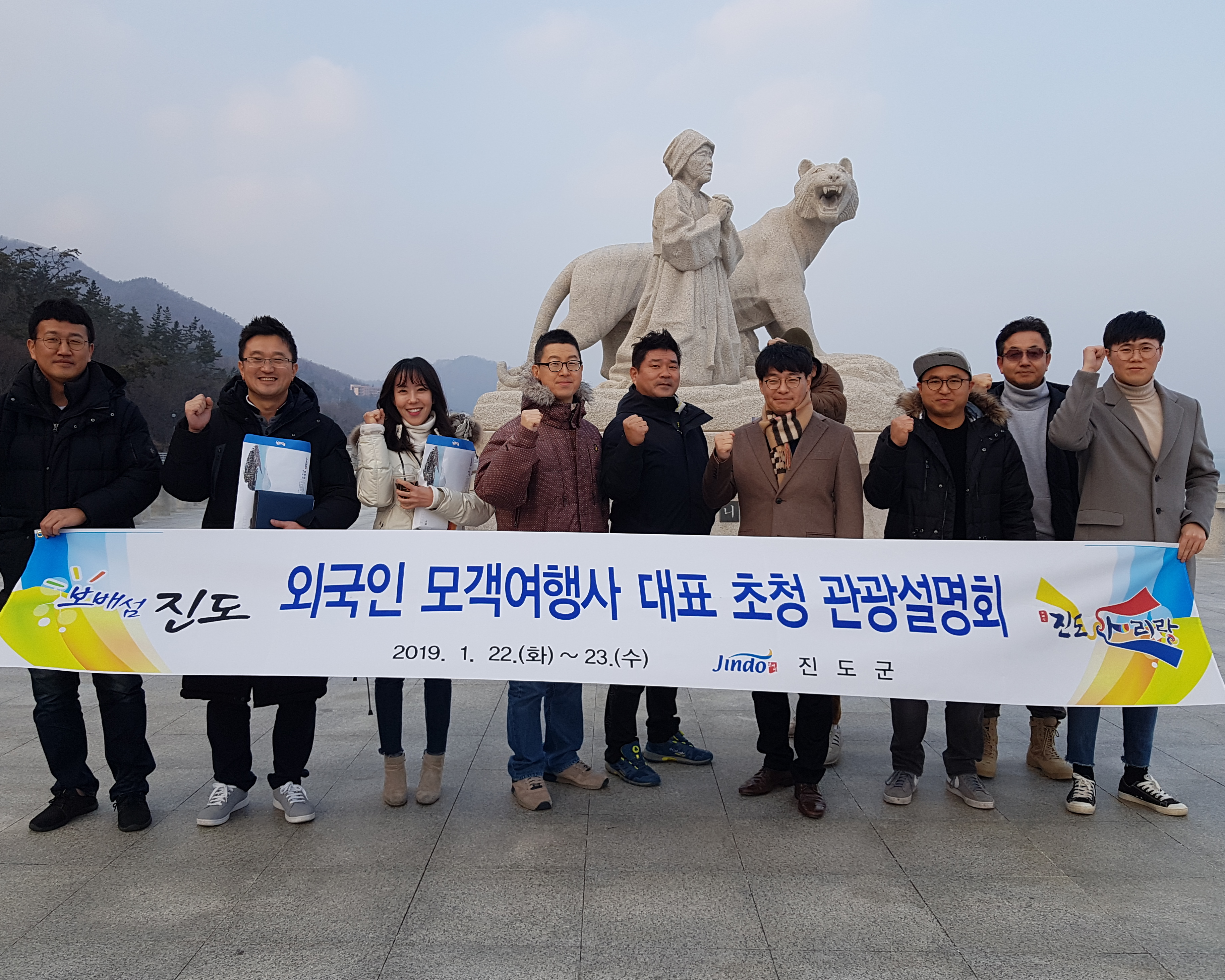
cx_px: 573
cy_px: 493
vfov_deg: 51.5
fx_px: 1015
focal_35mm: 28
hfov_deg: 62.1
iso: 50
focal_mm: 4.2
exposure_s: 1/544
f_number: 1.7
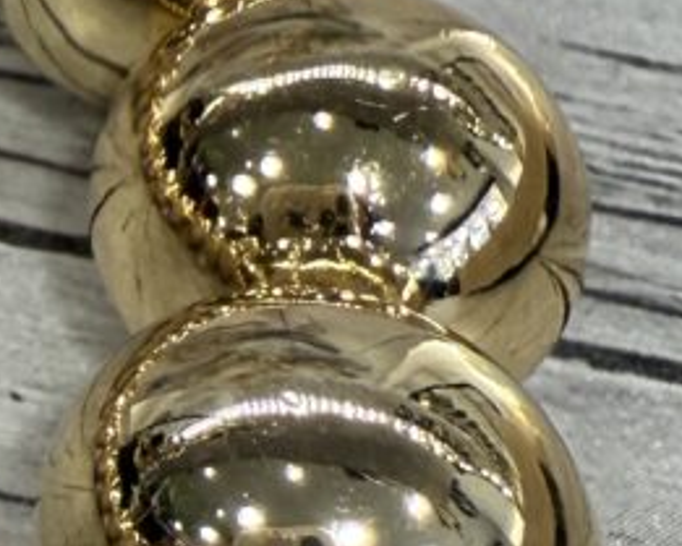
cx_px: -669
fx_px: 2787
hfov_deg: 12.4
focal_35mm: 138
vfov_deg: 11.0
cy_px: -76
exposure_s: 1/100
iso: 125
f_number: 2.2
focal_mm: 2.22
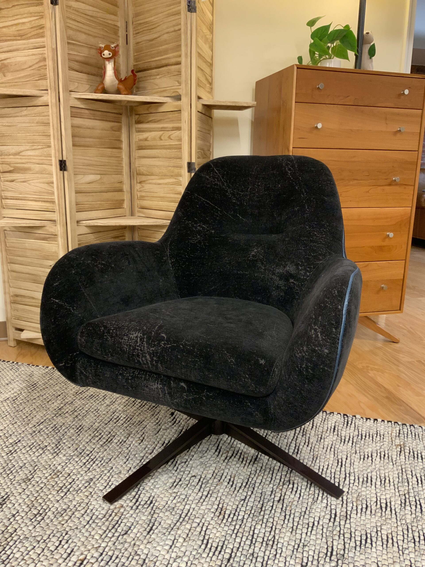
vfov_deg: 61.7
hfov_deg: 48.2
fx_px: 475
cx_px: 212
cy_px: 284
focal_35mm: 29
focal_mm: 3
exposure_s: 1/60
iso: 160
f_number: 1.8
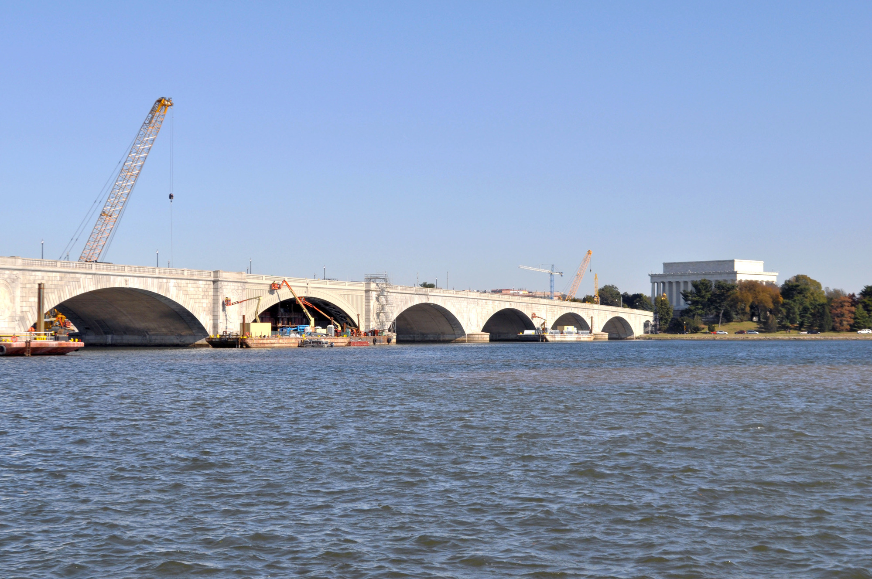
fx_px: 1452
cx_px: 436
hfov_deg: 33.4
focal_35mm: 60
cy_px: 290
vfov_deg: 22.6
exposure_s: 1/500
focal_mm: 40
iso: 200
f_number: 11
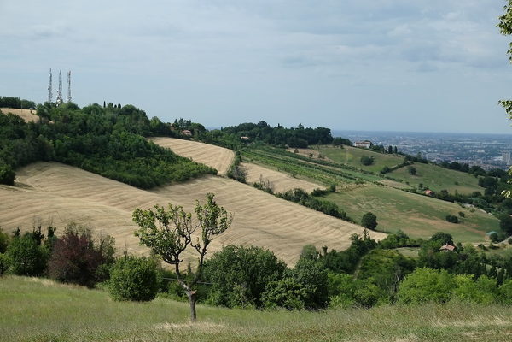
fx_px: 867
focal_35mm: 61
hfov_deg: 32.9
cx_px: 256
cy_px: 171
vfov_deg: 22.3
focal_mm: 40.7
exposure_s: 1/350
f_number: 8
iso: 200
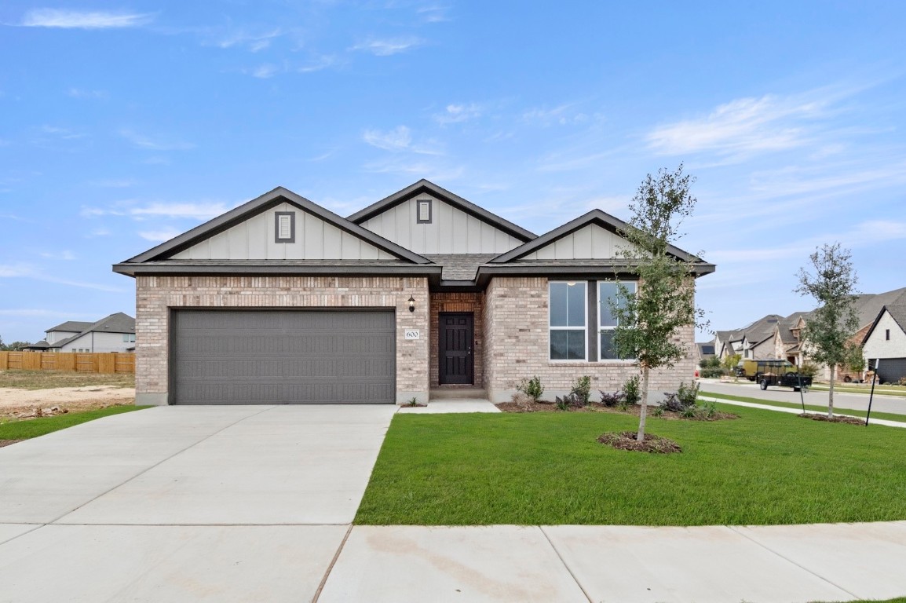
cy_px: 302
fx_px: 905
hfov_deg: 53.2
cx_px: 453
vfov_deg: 36.8
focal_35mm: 36
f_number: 8
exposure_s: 1/200
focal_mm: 24
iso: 400
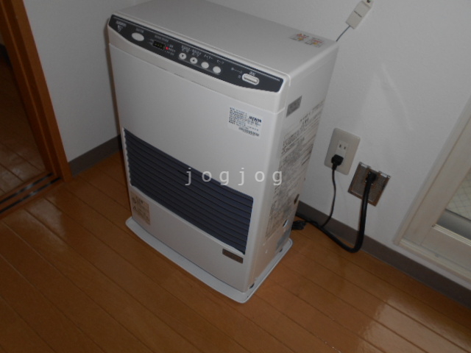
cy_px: 176
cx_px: 236
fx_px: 354
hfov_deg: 67.3
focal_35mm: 26
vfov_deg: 53.1
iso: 80
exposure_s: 1/25
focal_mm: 4.6
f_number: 3.2
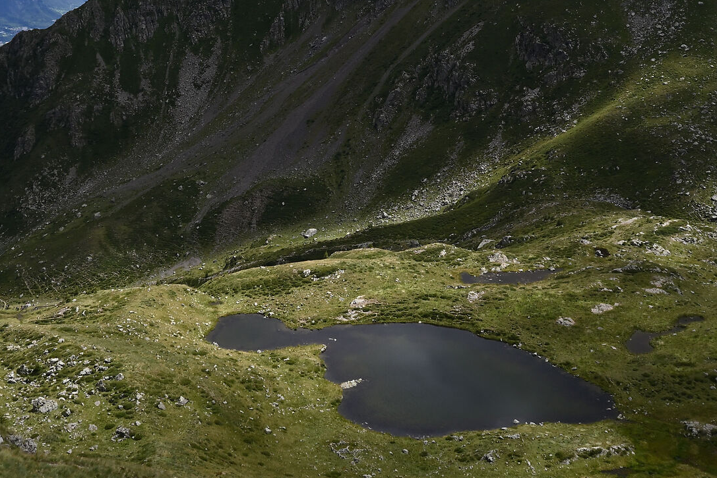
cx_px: 347
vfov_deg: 24.9
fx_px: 1056
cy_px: 59
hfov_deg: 37.5
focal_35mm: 53
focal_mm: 16
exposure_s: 1/1000
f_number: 5.6
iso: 160
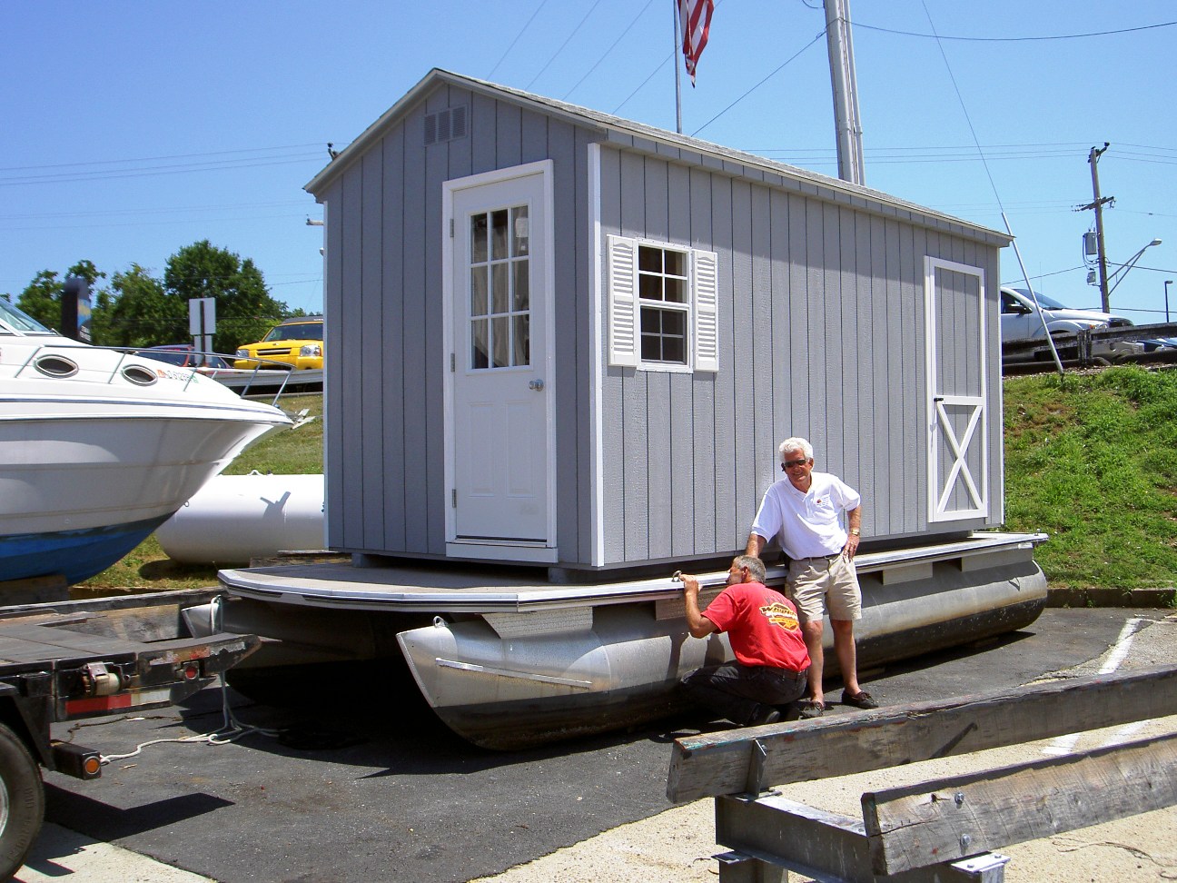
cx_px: 588
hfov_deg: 47.9
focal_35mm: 39
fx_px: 1326
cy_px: 442
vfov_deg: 36.8
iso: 100
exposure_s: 1/500
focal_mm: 8
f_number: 4.7
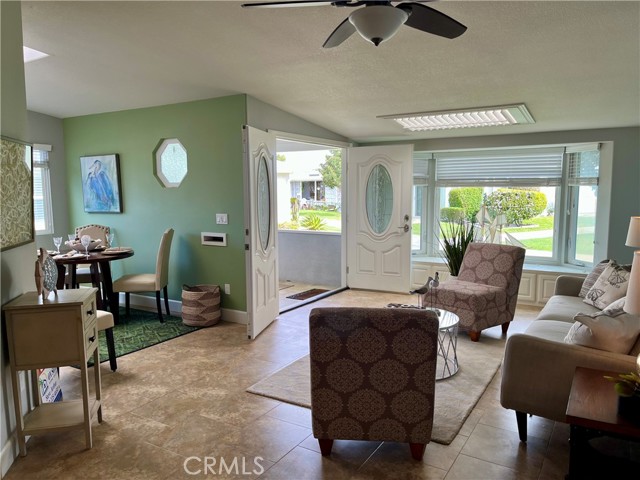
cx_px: 320
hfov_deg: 67.3
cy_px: 240
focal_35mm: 26
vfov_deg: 53.1
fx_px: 481
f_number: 1.6
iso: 32
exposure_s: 1/120
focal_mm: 5.1
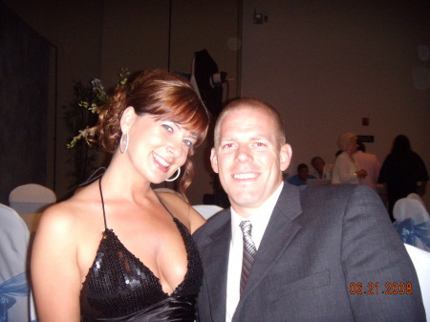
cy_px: 161
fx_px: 472
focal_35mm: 38
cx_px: 215
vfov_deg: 37.7
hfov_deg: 49.0
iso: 192
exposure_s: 1/60.2
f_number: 3.5
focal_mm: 6.4
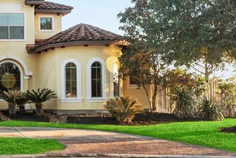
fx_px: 433
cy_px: 86
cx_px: -100
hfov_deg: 24.8
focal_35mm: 66
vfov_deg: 20.6
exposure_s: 1/100
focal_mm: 14
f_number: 8
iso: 100
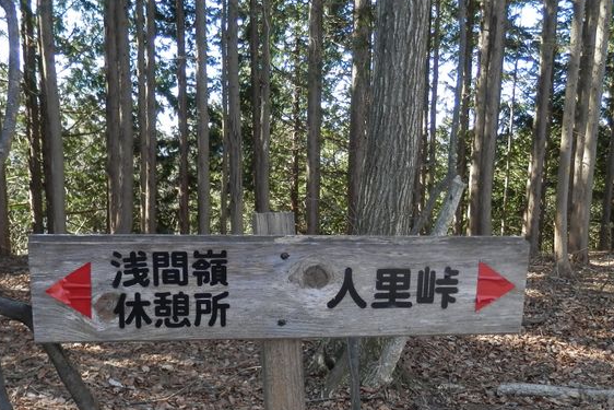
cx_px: 291
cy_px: 311
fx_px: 631
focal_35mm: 37
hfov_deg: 51.9
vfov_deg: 35.1
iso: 80
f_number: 3
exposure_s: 1/60
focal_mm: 4.5
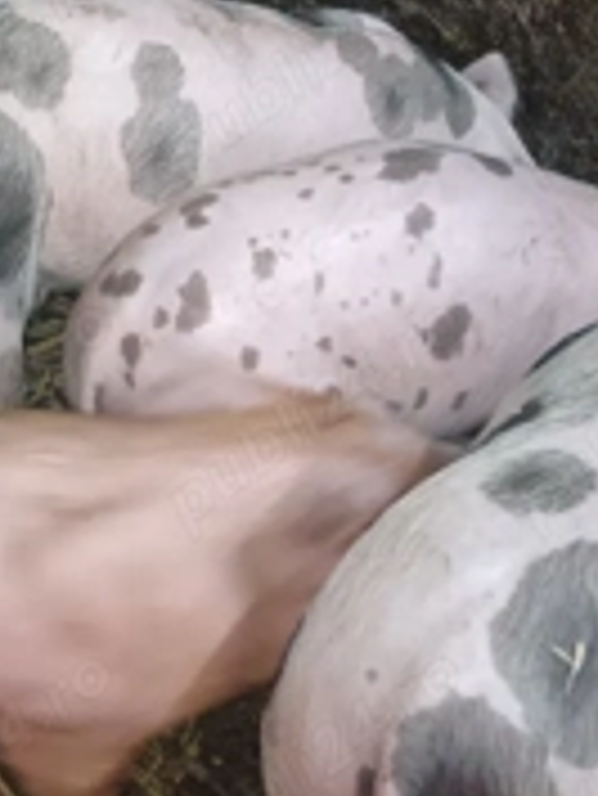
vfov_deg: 30.6
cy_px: 117
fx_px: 1403
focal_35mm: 61
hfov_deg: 23.4
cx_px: 54
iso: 4793
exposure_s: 1/33.3
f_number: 1.9
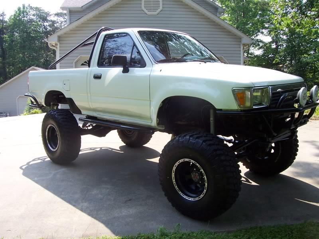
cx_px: 160
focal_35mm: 34
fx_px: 313
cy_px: 120
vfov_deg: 41.8
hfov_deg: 54.0
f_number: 5.6
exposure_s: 1/180
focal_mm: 5.6
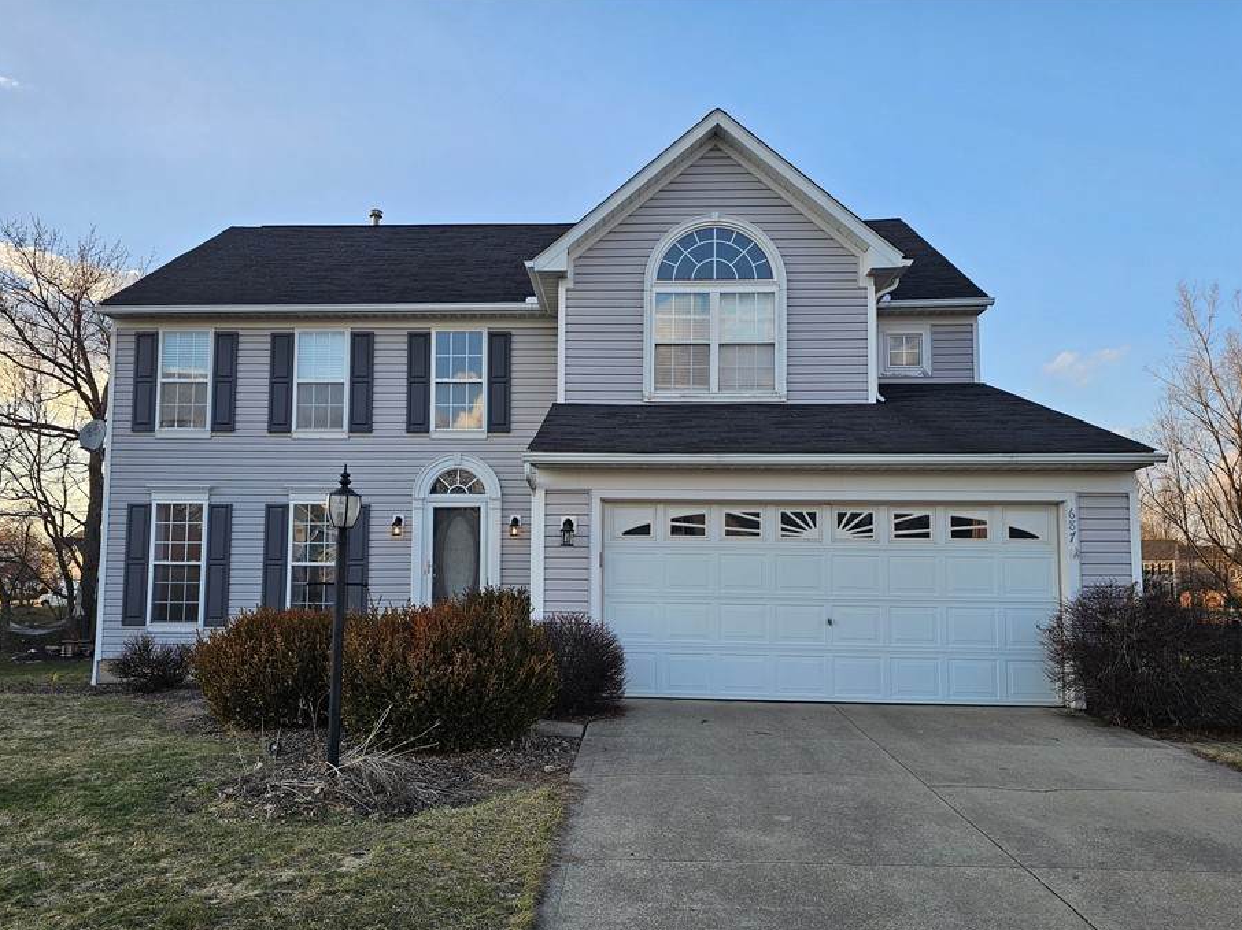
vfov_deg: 52.9
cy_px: 519
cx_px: 605
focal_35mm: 26
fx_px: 933
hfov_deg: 67.3
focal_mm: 6.3
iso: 10
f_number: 1.7
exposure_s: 1/146
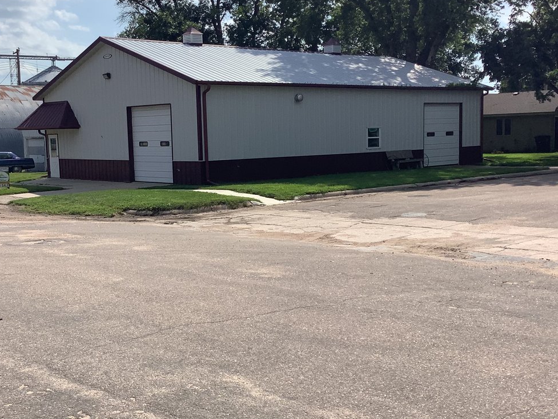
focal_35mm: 48
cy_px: 218
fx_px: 774
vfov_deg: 30.3
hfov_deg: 39.6
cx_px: 250
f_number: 2.4
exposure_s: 1/2146
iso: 25
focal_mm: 3.3
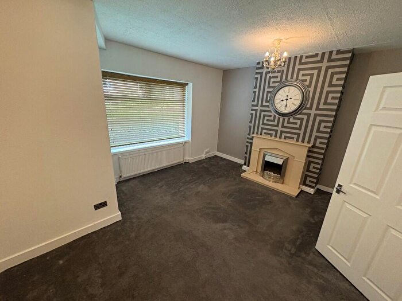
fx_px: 163
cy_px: 150
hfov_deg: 102.1
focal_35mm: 14
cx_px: 201
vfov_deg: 85.7
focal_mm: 2.22
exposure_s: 1/91
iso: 250
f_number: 2.2
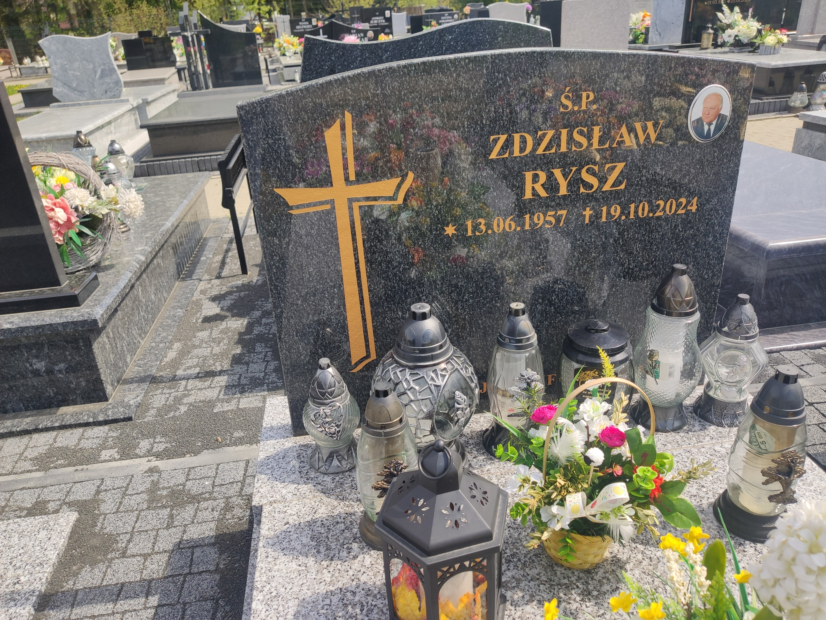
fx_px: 620
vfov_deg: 53.1
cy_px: 310
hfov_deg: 67.3
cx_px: 413
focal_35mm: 26
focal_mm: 4.75
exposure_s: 1/1354
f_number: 1.75
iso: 112
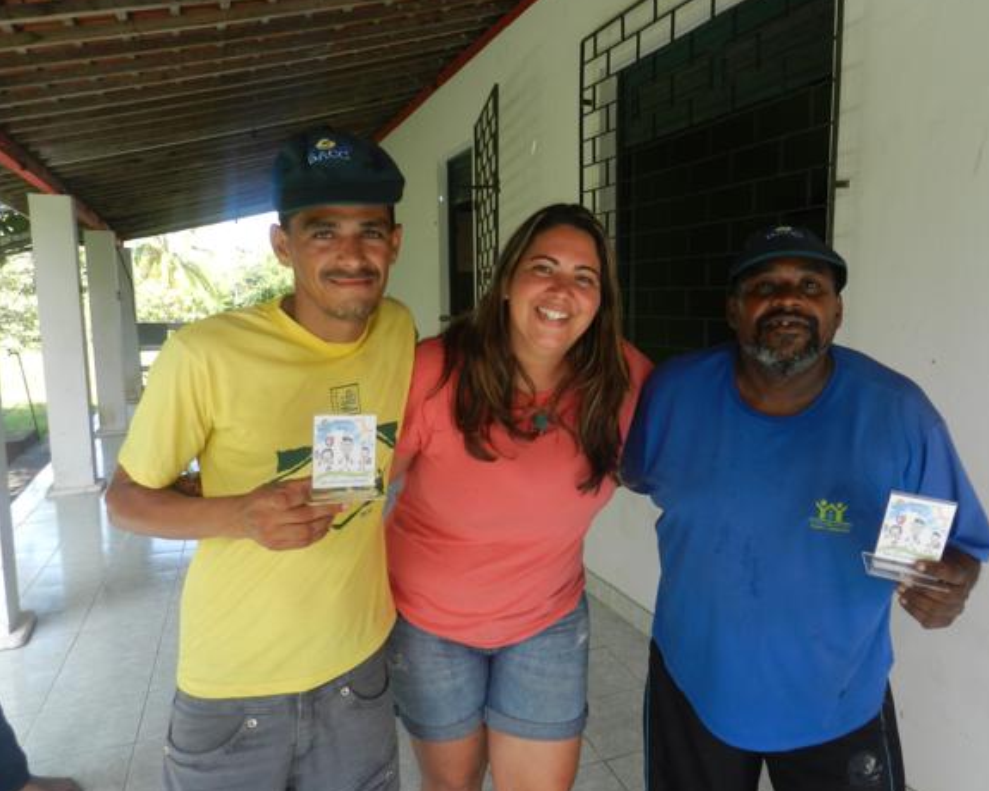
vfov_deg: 56.8
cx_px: 547
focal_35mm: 25
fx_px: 732
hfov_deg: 67.9
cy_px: 389
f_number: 3.4
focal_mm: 4
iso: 160
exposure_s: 1/160
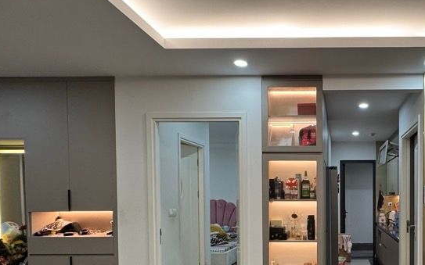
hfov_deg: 61.5
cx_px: 335
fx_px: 324
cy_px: 202
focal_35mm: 28
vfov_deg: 42.9
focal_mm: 2.22
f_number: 2.2
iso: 160
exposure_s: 1/100
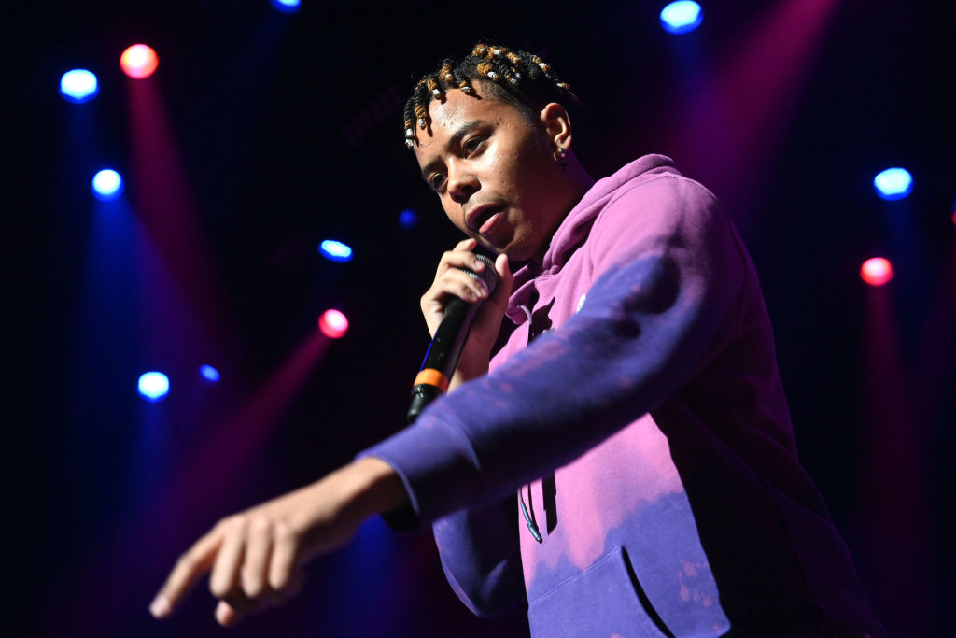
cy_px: 319
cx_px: 478
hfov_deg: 35.6
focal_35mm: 56
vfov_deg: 24.2
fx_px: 1487
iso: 4000
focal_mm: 56
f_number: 4
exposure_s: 1/250
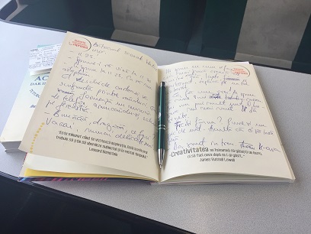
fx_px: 261
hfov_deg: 61.7
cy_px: 117
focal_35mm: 29
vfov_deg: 48.2
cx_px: 156
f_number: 2.2
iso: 50
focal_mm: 4.15
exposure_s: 1/100
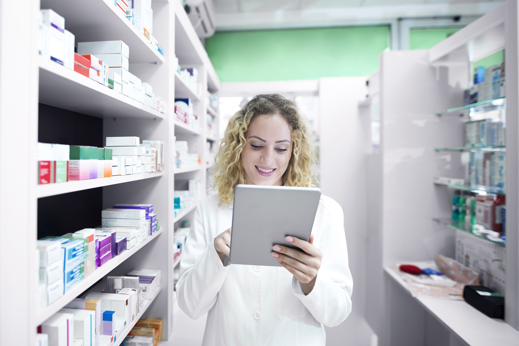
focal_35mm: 20
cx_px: 260
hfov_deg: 84.0
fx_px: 288
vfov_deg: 62.0
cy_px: 173
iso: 500
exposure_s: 1/200
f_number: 1.6
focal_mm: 20
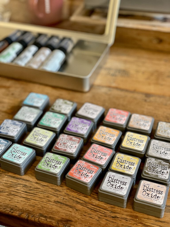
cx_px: 85
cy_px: 114
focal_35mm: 52
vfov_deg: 36.8
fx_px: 340
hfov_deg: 28.0
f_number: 2
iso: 400
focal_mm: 6
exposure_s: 1/40
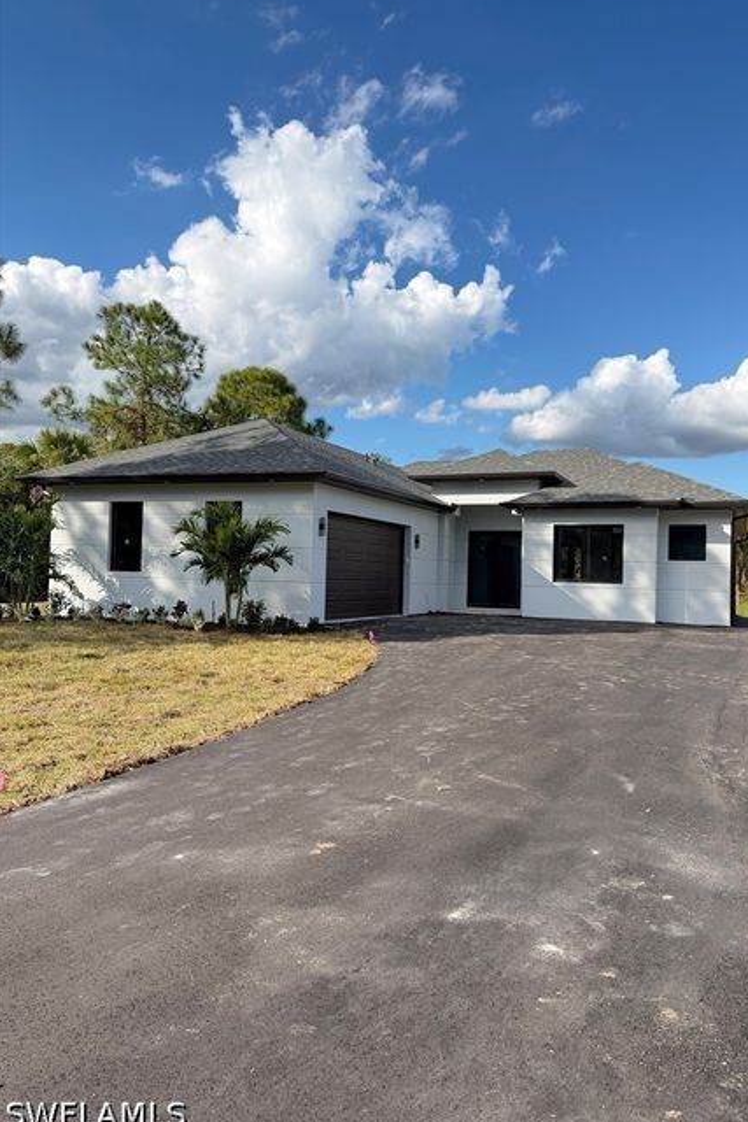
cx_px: 434
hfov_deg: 49.4
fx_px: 810
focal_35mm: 26
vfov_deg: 69.4
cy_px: 557
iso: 100
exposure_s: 1/1553
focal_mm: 6.76
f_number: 1.78
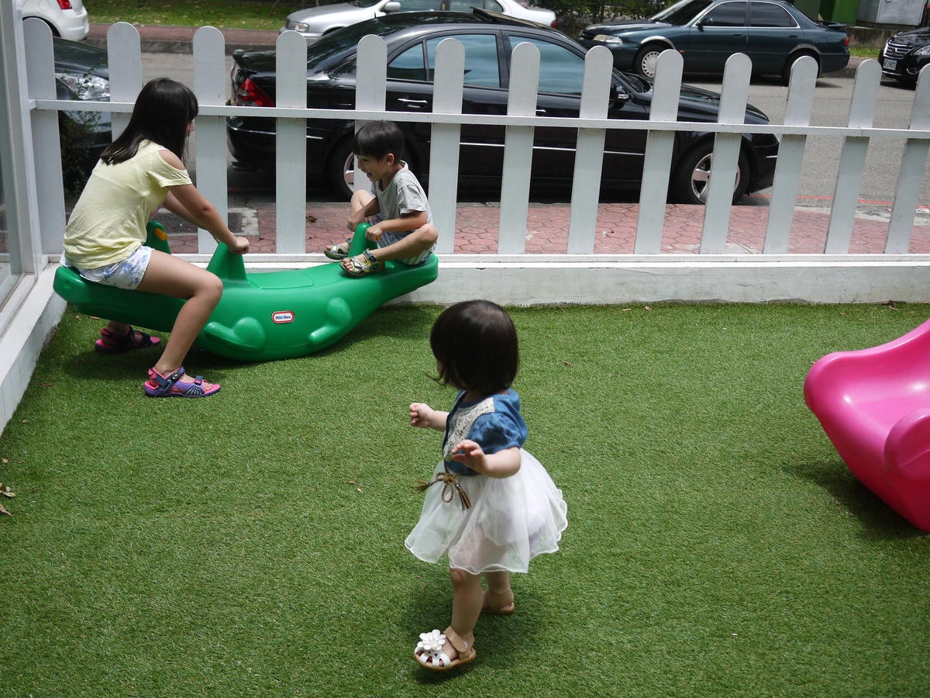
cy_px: 349
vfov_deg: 36.0
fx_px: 1075
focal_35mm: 40
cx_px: 465
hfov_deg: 46.8
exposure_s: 1/2000
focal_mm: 20
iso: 160
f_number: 2.8
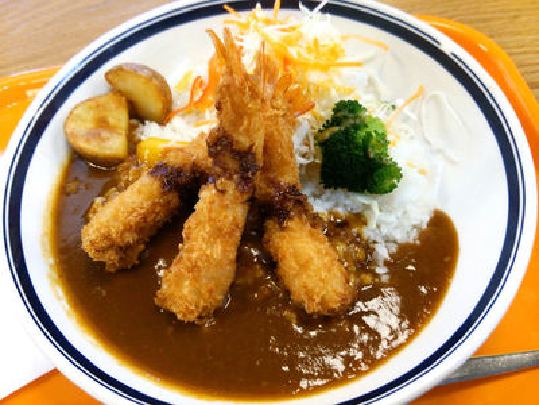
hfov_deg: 60.0
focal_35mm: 30
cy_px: 202
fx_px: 467
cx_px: 270
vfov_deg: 46.8
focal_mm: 4.06
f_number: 1.94
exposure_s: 1/29
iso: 160
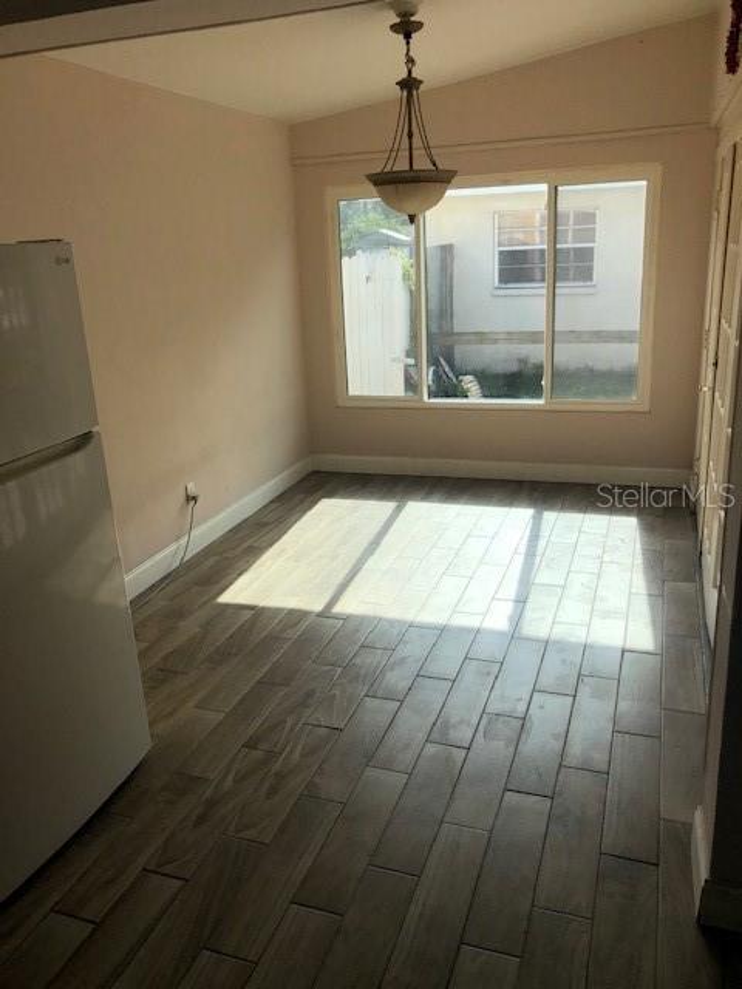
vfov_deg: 63.4
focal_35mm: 28
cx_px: 371
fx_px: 800
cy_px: 494
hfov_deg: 49.7
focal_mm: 4
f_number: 1.8
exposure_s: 1/1245
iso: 20
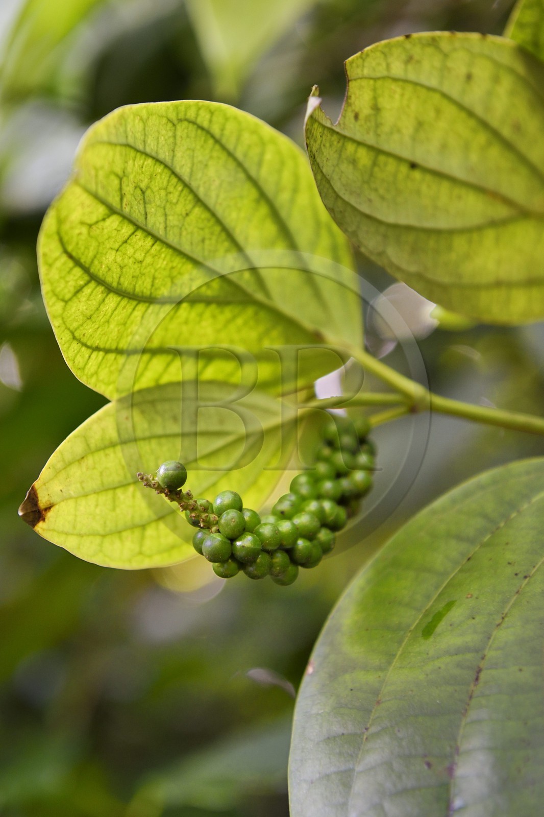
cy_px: 408
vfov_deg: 28.8
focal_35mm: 70
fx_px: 1587
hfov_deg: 19.4
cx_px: 272
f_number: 5.6
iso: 800
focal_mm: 70
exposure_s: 1/80
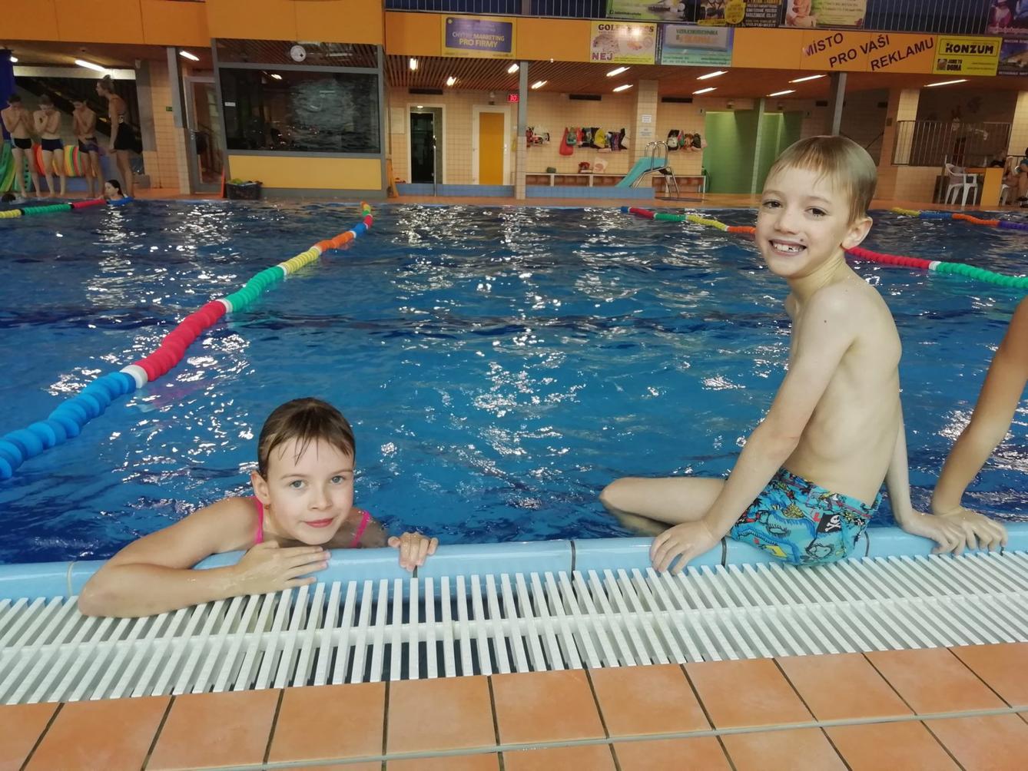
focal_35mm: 26
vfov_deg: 53.1
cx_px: 514
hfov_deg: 67.3
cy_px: 386
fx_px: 772
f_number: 2.2
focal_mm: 3.46
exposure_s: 1/50
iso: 80
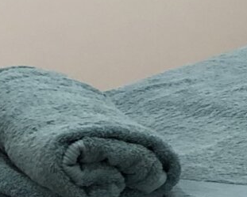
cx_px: 678
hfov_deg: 7.7
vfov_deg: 6.8
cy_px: -61
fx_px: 1645
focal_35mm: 225
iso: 40
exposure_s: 1/33
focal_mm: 3.99
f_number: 1.8
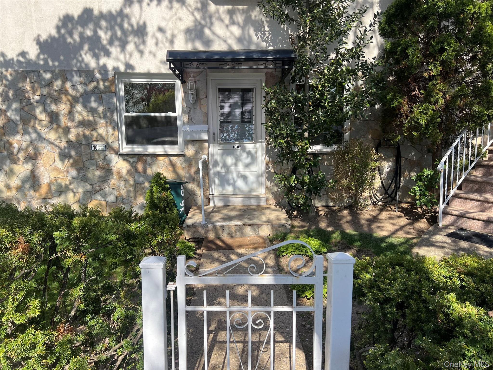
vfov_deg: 53.1
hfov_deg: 67.3
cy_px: 185
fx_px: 370
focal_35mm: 26
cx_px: 246
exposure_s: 1/2123
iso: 50
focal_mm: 5.7
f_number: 1.5
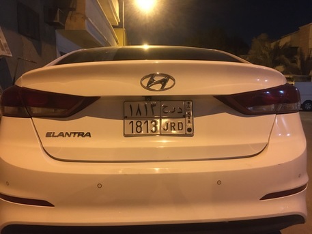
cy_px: 117
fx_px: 261
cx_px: 156
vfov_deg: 48.2
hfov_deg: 61.6
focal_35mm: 29
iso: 320
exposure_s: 1/15
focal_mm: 4.15
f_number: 2.2
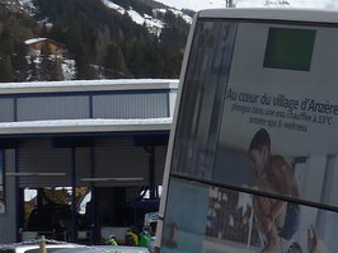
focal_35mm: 131
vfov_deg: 11.3
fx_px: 1278
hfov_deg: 13.1
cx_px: 670
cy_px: 97
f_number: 3.2
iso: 80
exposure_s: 1/2000
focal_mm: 6
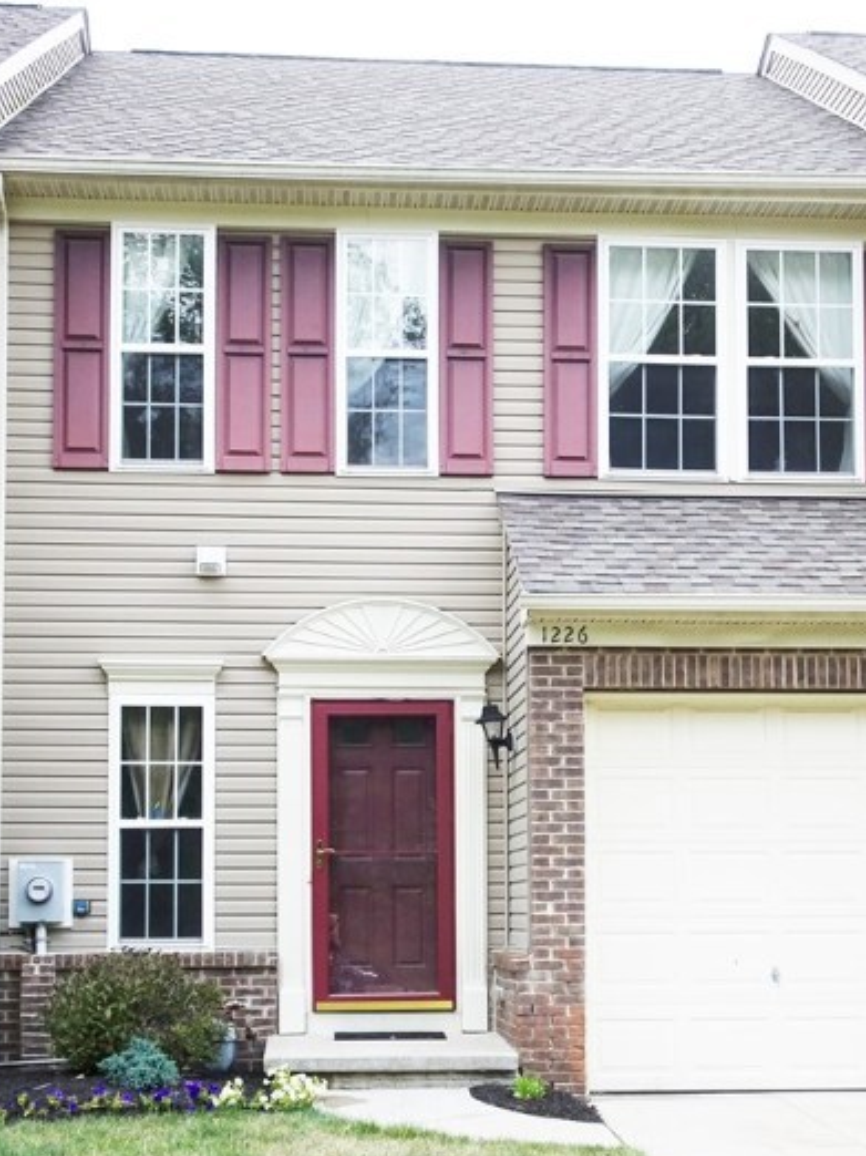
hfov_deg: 27.5
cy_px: 795
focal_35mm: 53
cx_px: 496
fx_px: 1769
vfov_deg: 35.7
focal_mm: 6.17
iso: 80
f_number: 4
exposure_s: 1/200
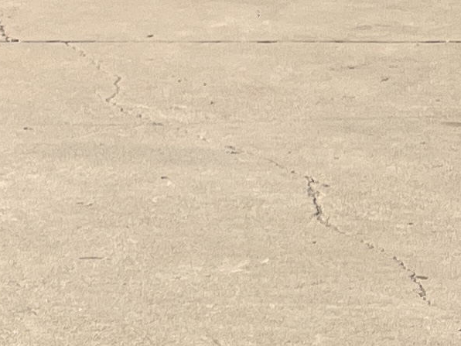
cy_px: 359
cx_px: -729
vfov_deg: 8.4
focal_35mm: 176
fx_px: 2344
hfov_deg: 9.6
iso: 50
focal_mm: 5.7
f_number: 1.5
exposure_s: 1/2457
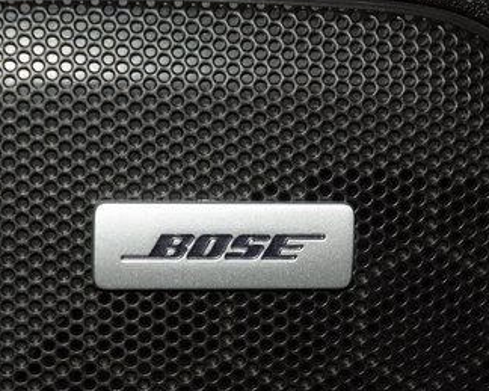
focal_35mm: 153
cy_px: 232
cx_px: 225
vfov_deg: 10.1
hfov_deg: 12.6
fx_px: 2213
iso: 100
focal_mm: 55
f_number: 8
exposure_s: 1/60
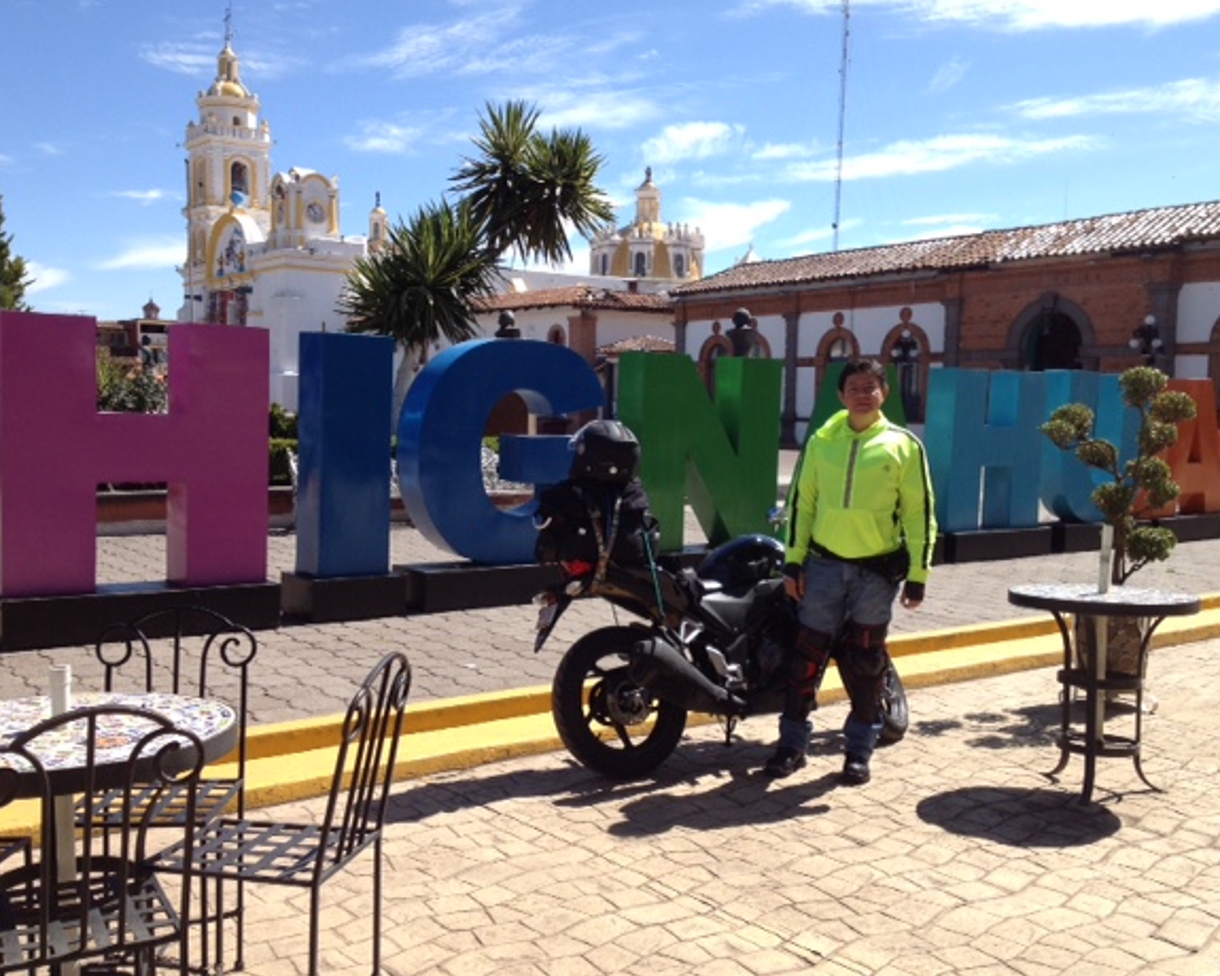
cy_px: 503
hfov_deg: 47.9
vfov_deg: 39.2
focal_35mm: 38
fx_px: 1372
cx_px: 639
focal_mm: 4.28
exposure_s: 1/1151
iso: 50
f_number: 2.4
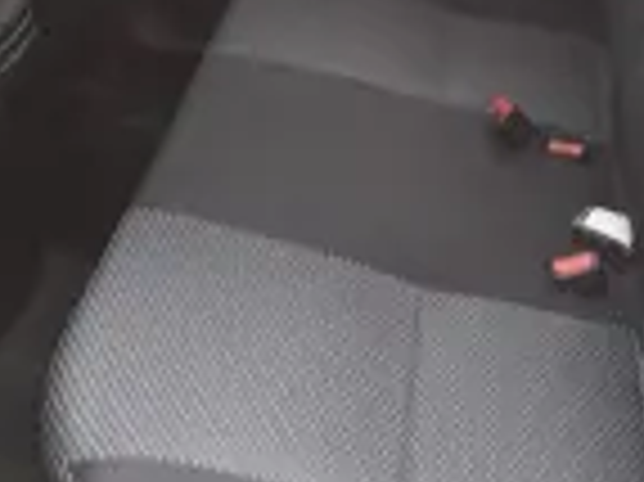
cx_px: 446
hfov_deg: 30.4
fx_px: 1171
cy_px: 90
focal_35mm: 63
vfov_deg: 22.9
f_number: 1.8
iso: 160
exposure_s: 1/100
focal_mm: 4.69
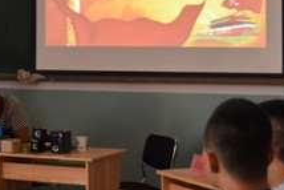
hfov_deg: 15.7
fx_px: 995
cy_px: 33
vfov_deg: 10.9
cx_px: -42
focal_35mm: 126
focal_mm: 30
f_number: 4.2
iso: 800
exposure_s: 1/60
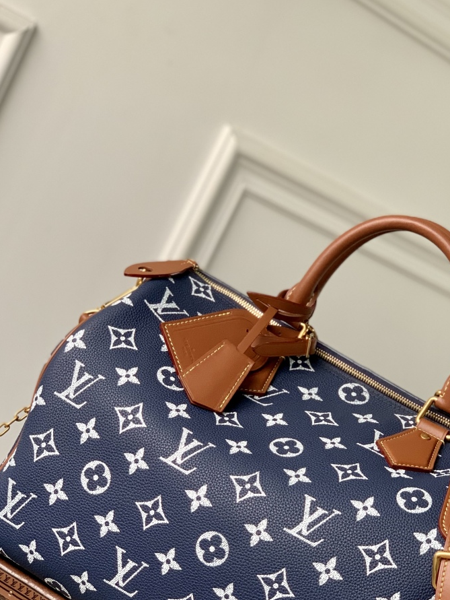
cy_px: 386
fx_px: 1455
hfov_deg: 17.6
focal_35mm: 84
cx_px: 274
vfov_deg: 23.2
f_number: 2.4
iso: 64
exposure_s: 1/122
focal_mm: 6
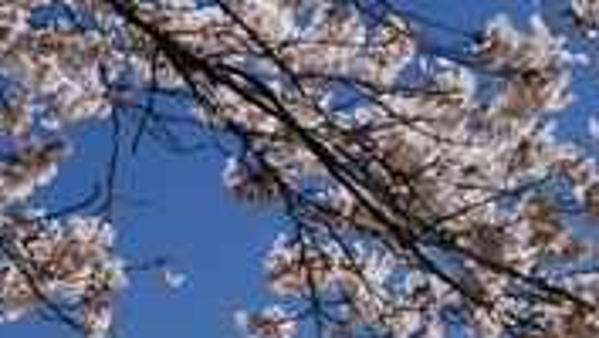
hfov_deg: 9.2
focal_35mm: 227
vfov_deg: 5.3
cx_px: -294
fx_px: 3609
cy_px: 613
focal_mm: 60
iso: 100
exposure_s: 1/60
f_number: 16
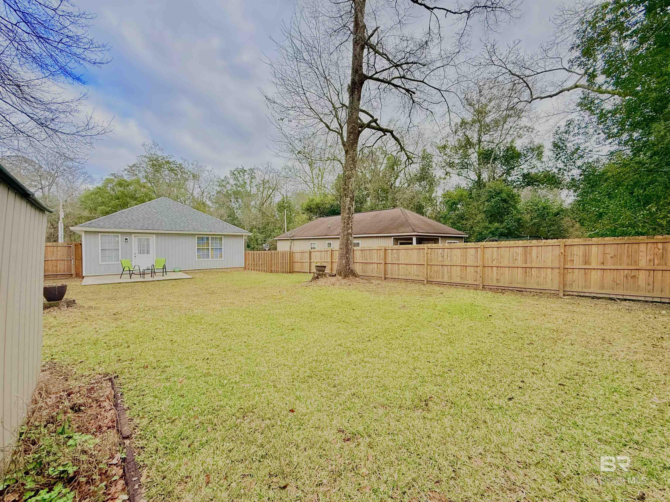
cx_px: 335
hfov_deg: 102.1
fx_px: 271
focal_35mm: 14
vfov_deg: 85.7
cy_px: 251
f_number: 2.2
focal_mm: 2.22
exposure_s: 1/625
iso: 64
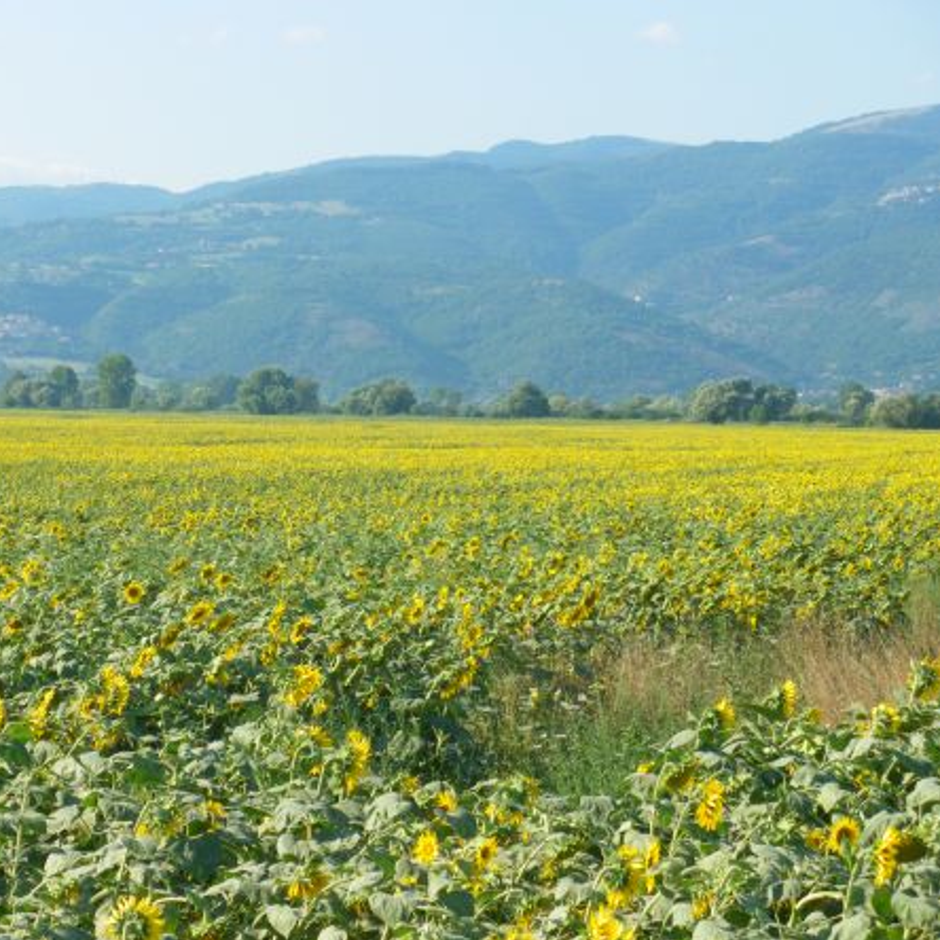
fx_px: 3595
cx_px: 320
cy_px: 474
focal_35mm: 117
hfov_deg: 14.9
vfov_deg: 14.9
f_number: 5
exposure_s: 1/200
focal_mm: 17.4
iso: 64
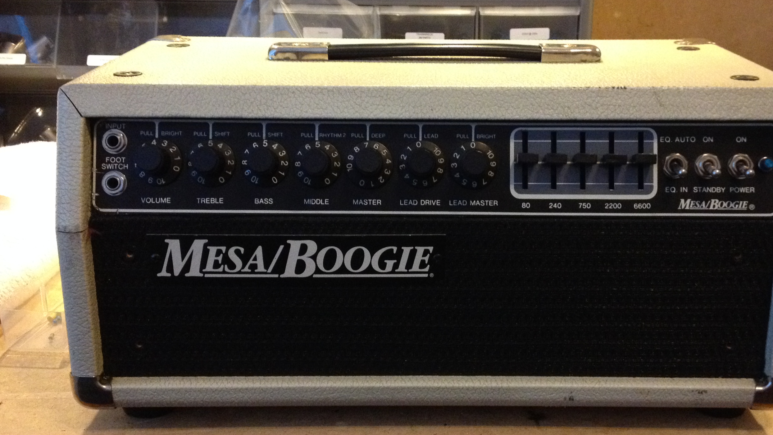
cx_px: 429
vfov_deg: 24.0
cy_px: 215
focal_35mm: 50
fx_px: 1025
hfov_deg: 41.3
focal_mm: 4.28
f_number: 2.4
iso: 400
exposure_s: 1/20
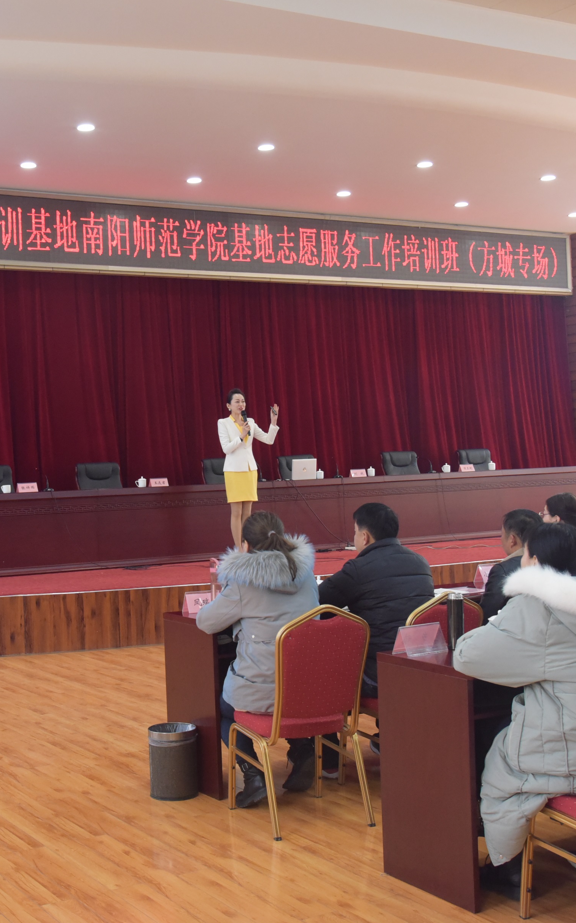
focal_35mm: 48
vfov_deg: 41.8
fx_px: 1206
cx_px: 142
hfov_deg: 26.5
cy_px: 460
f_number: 5
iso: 3200
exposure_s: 1/100
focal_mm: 31
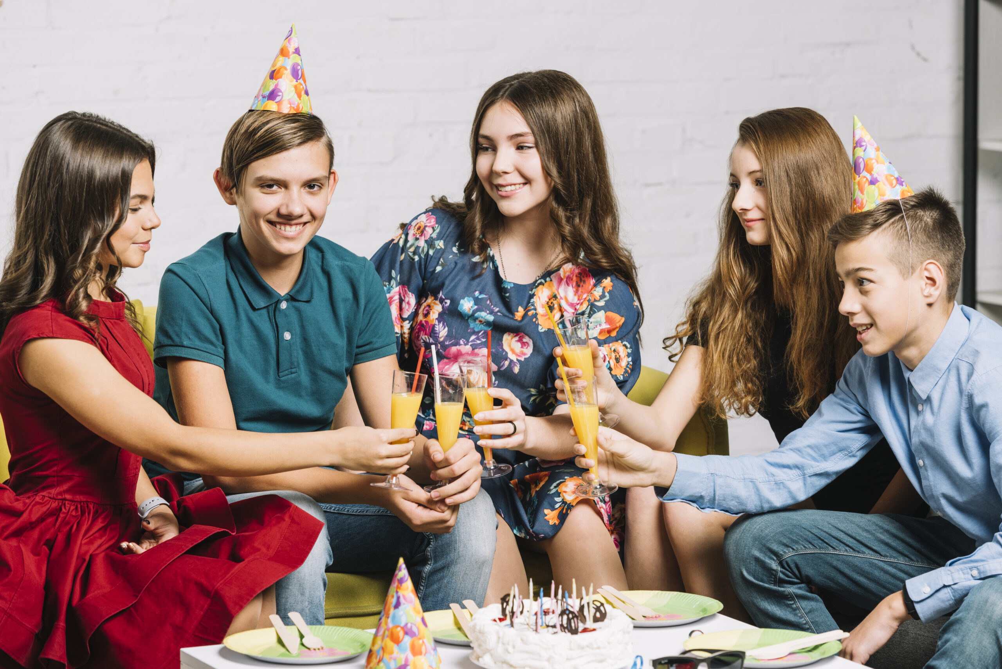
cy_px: 334
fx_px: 3480
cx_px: 501
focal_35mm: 125
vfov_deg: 11.0
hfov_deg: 16.4
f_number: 5.6
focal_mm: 125
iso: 160
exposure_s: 1/160
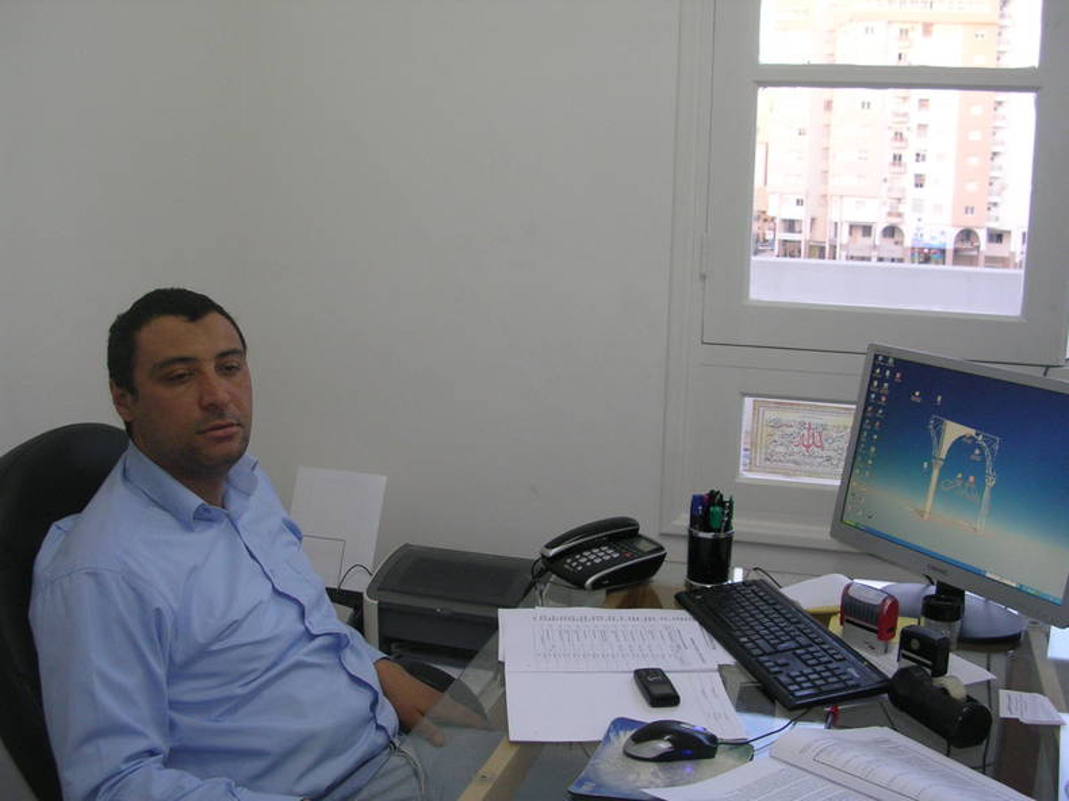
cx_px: 534
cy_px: 400
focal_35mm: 38
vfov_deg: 37.7
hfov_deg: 49.0
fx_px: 1173
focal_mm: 5.8
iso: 102
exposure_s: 1/27.9
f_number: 2.8
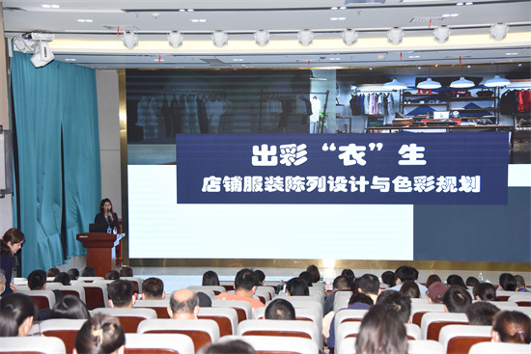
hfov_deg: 38.2
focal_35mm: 52
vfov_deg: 26.0
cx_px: 266
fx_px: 767
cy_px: 177
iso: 1600
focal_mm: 52
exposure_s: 1/250
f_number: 4
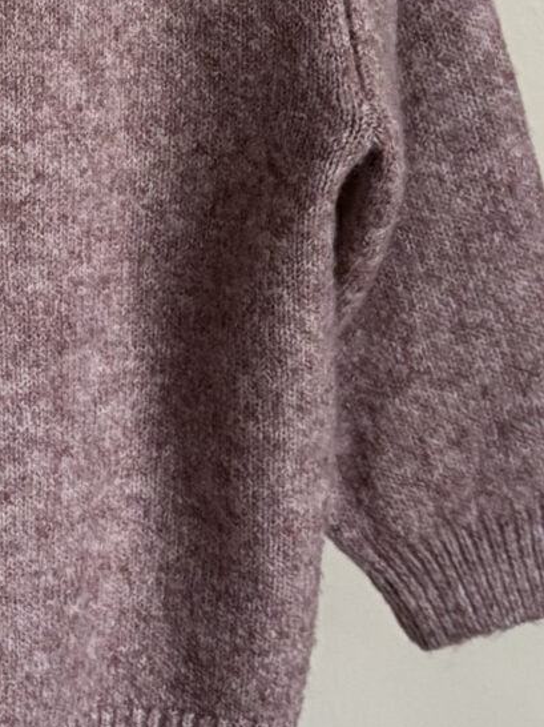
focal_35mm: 122
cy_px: -77
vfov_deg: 15.7
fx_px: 2558
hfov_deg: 11.7
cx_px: -200
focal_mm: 5.96
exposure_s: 1/60
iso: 250
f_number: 1.6
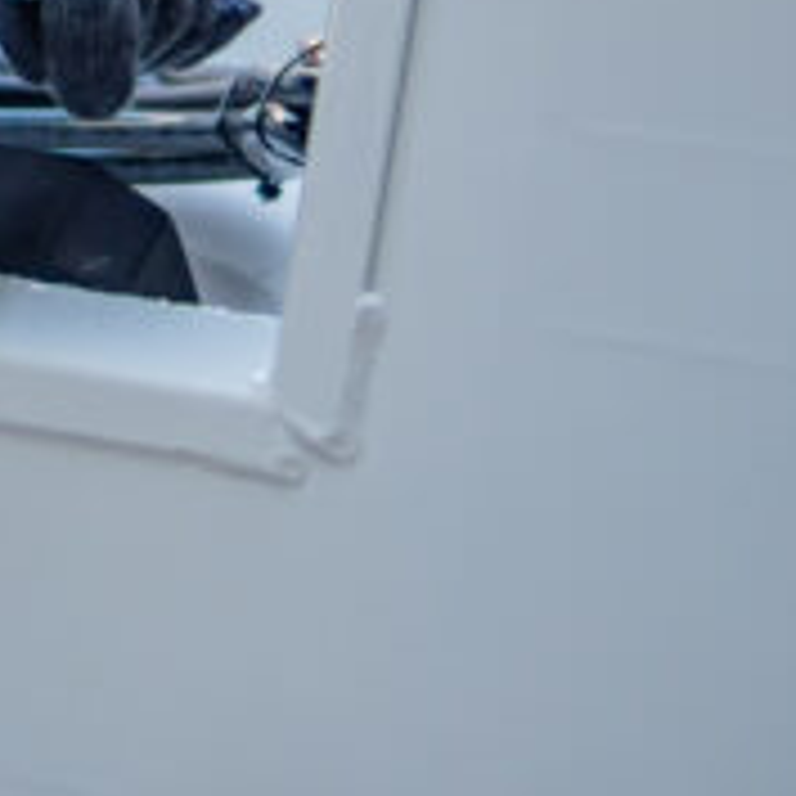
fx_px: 6698
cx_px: -580
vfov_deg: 6.7
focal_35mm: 257
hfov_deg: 6.7
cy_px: -546
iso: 100
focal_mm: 35
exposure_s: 1/500
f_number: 1.8
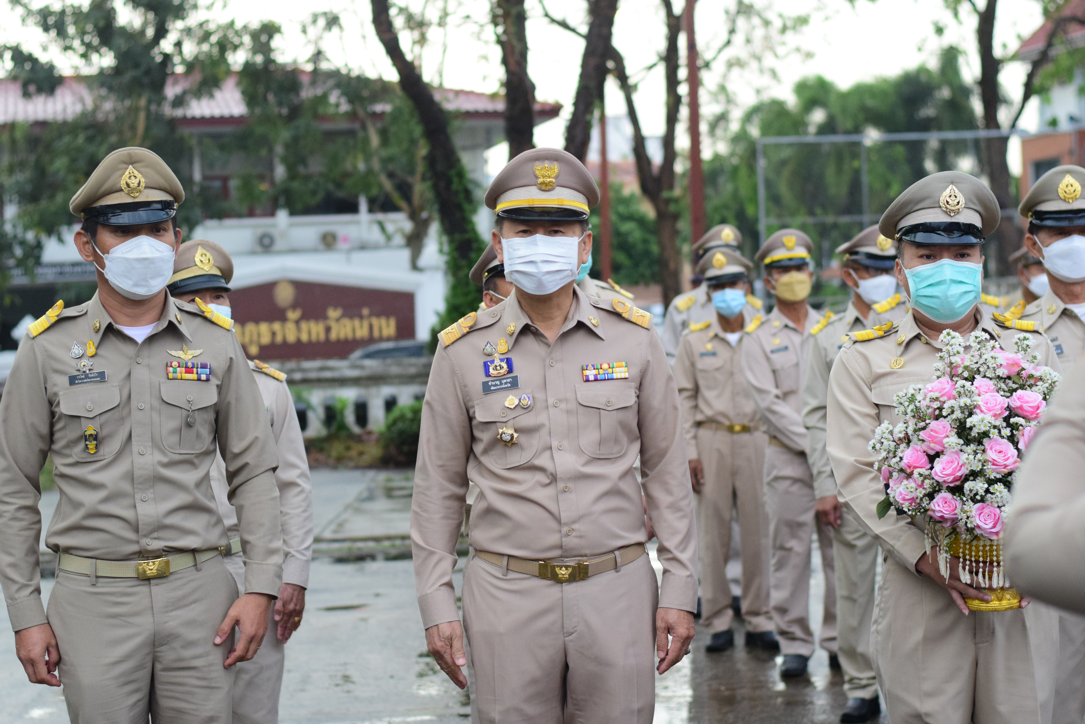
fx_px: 2261
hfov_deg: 27.0
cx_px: 542
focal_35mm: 75
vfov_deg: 18.2
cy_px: 362
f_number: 3.2
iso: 1600
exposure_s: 1/640
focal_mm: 50
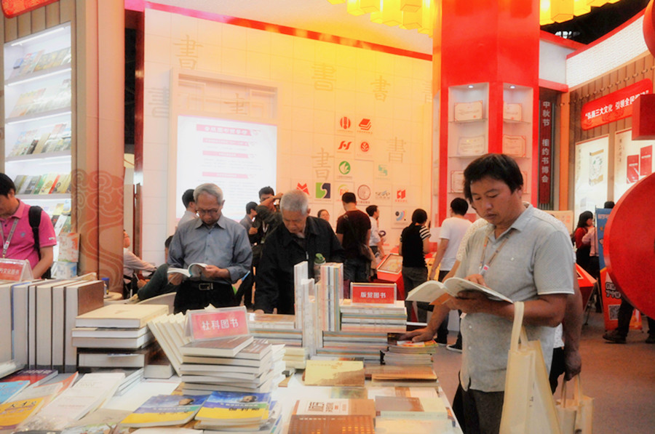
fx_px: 599
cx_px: 328
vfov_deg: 39.8
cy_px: 217
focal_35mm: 33
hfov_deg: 57.3
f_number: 5
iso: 2000
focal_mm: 22
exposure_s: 1/400
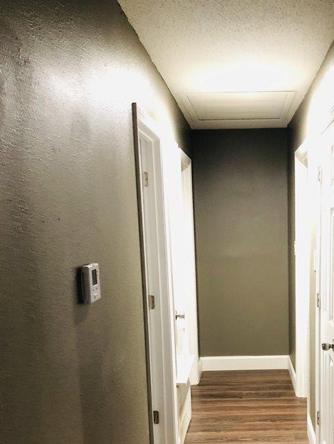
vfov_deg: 42.9
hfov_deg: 33.0
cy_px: 313
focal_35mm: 43
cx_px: 248
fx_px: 553
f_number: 1.8
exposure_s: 1/5
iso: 100
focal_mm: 4
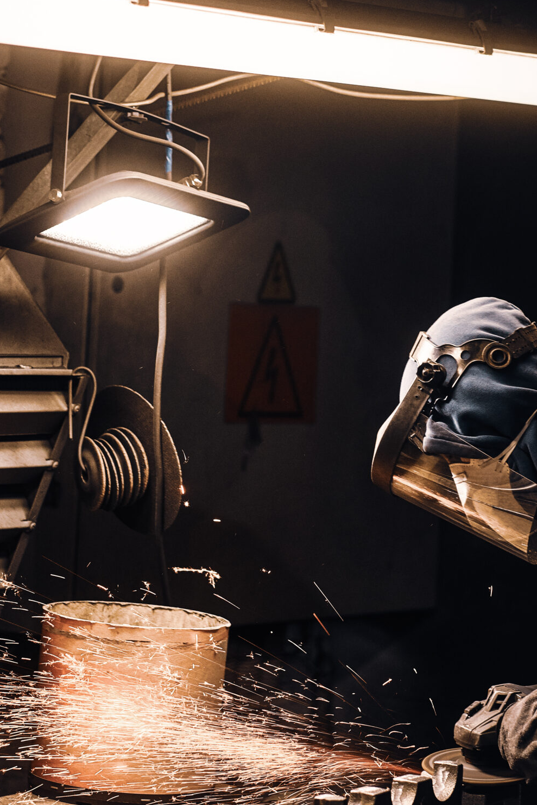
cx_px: 253
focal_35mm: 145
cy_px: 301
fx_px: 3243
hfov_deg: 9.5
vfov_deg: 14.1
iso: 640
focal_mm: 56
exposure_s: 1/125
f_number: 2.8
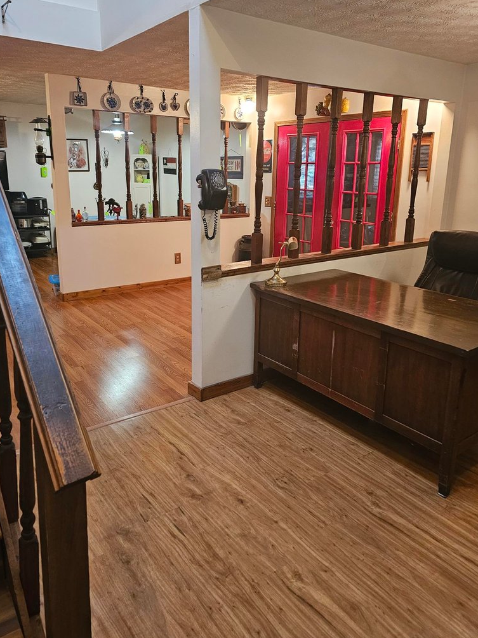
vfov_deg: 67.1
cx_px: 222
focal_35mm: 26
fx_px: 479
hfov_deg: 53.0
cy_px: 284
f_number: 1.7
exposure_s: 1/40
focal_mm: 6.3
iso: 640
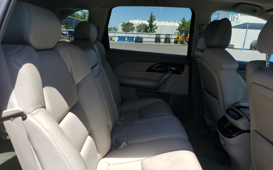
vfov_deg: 44.3
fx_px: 208
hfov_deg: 66.5
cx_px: 137
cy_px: 103
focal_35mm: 28
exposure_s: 1/1429
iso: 50
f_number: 1.5
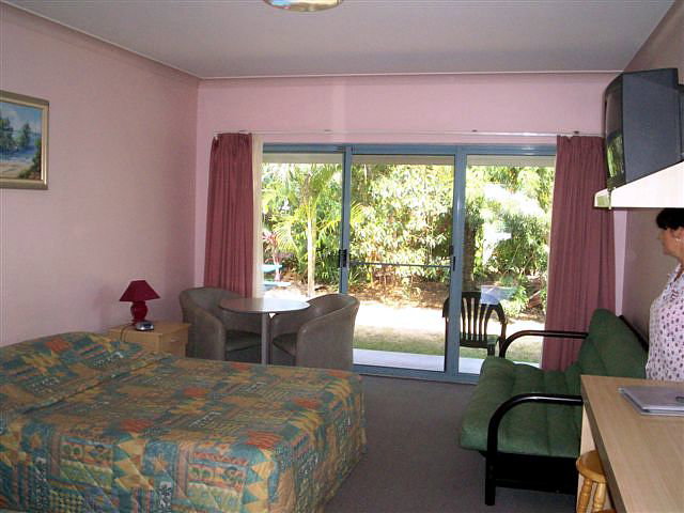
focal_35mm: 36
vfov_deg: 39.7
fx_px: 711
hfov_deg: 51.4
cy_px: 256
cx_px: 342
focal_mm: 5.9
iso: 140
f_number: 4.5
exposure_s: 1/64
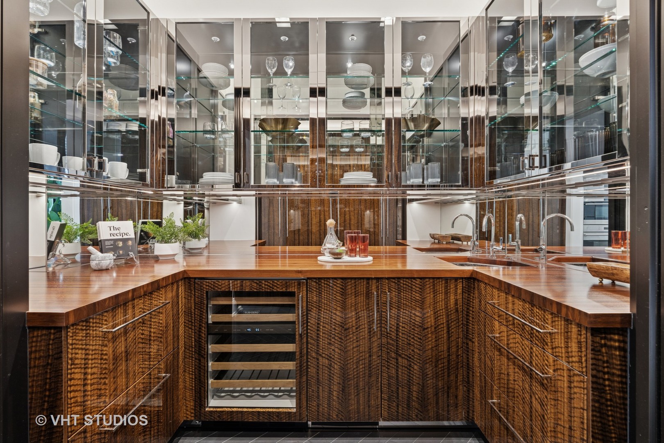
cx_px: 332
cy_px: 222
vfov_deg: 73.7
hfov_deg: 96.7
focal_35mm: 16
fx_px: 295
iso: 320
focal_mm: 16
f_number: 8
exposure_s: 1/13
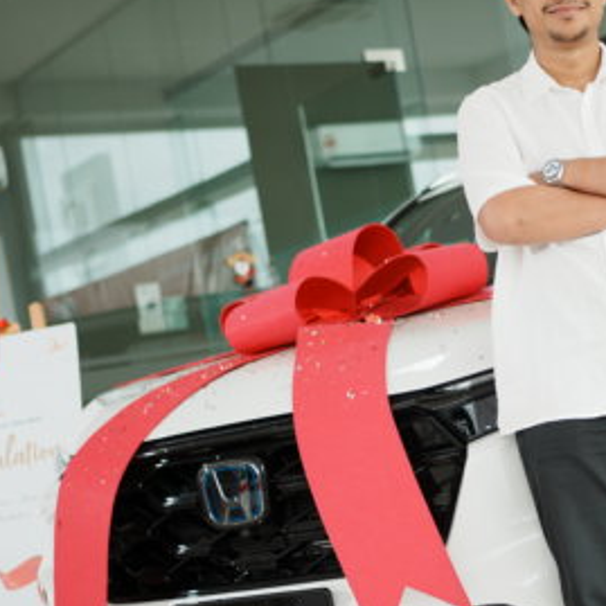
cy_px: 363
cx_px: 478
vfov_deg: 22.4
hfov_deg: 22.2
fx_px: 1525
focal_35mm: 77
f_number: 1.8
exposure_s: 1/250
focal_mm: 35
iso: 50
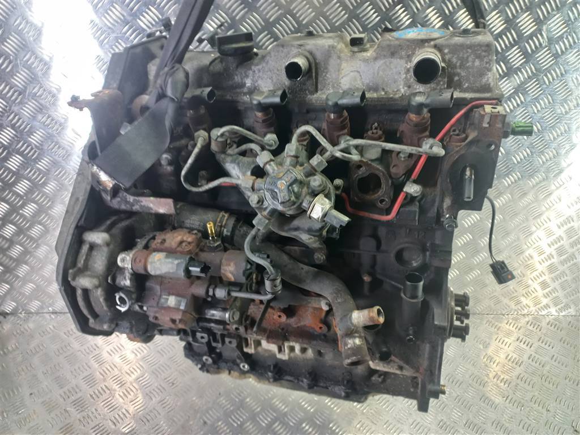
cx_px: 290
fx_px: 419
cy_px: 218
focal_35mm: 25
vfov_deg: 54.9
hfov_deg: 69.4
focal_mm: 4.6
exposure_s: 1/33
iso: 160
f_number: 1.8
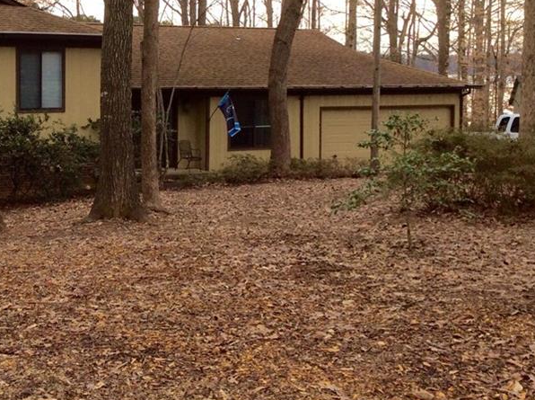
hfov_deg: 33.8
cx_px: 94
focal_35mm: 55
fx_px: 849
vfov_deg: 26.1
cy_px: 91
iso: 32
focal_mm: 3.3
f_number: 2.4
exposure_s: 1/433
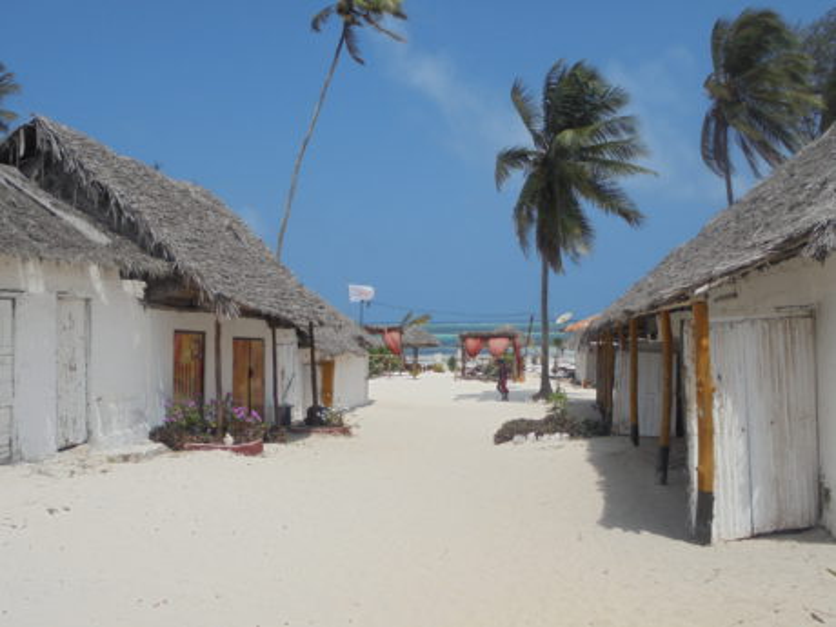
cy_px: 314
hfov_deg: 54.0
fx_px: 821
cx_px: 418
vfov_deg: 41.8
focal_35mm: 34
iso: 100
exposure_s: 1/200
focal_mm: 6.1
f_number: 12.5
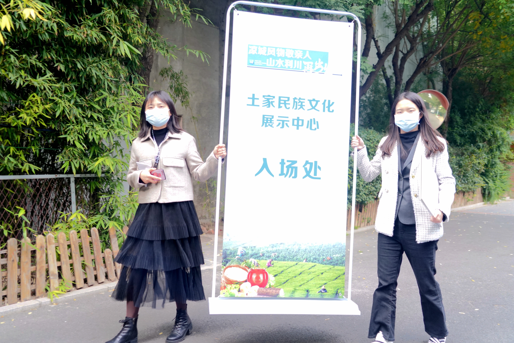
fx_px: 414
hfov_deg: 63.7
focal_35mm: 29
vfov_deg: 45.0
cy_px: 172
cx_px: 257
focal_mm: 29
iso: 2500
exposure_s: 1/80
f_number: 4
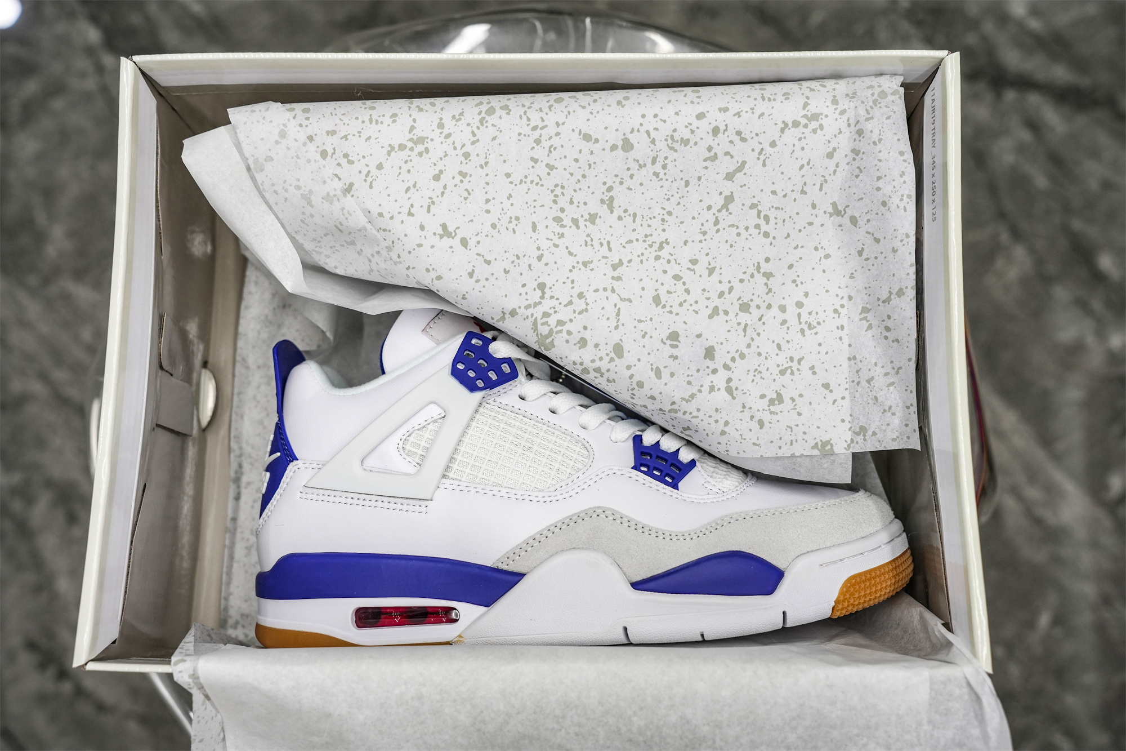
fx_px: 1220
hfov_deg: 49.6
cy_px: 376
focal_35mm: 39
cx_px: 563
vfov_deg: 34.2
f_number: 4.5
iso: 320
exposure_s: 1/60
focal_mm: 39
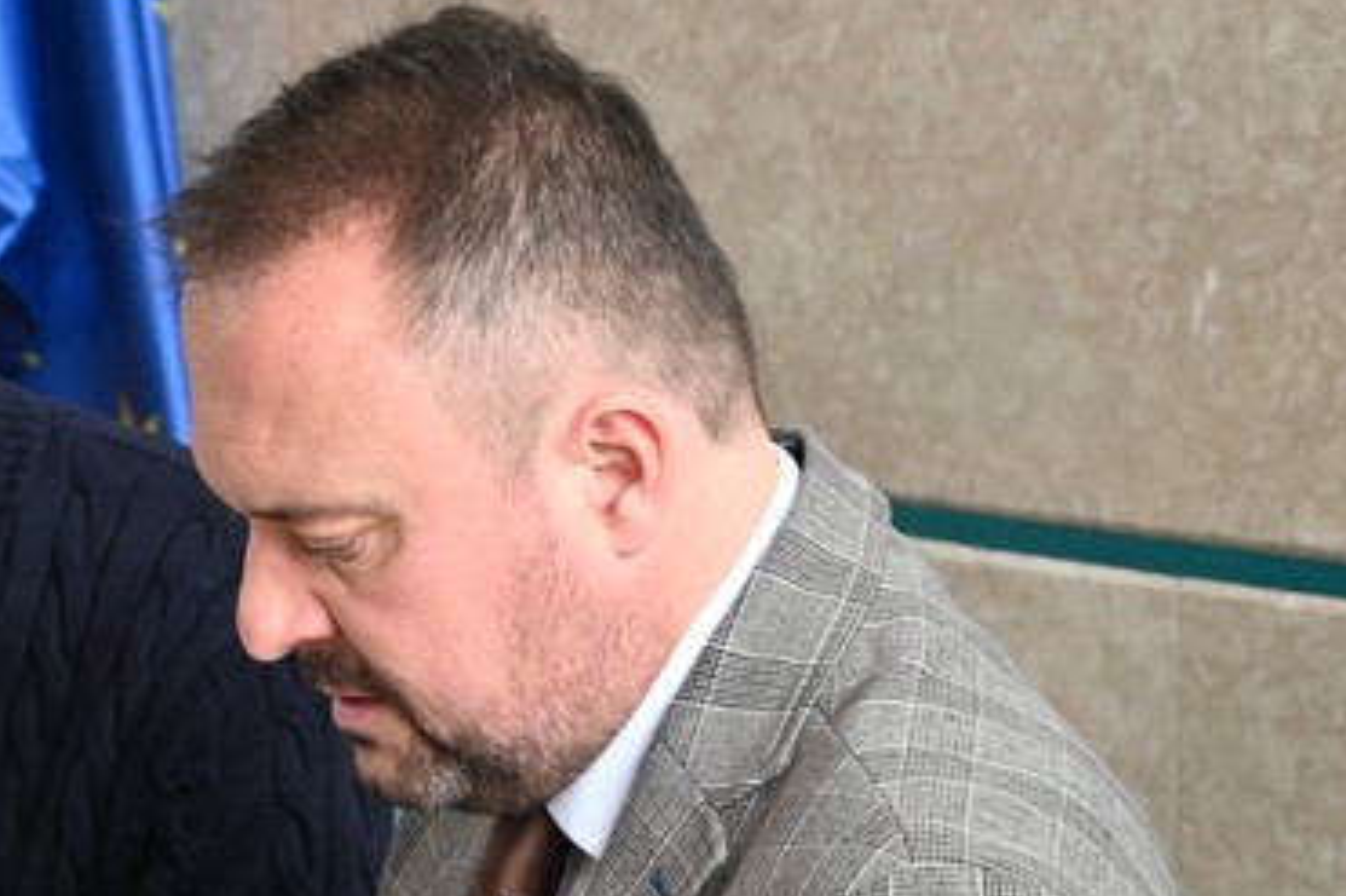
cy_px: 856
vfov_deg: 8.3
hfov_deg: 12.3
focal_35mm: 165
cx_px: 22
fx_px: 6166
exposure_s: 1/50
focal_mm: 34
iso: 560
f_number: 3.3
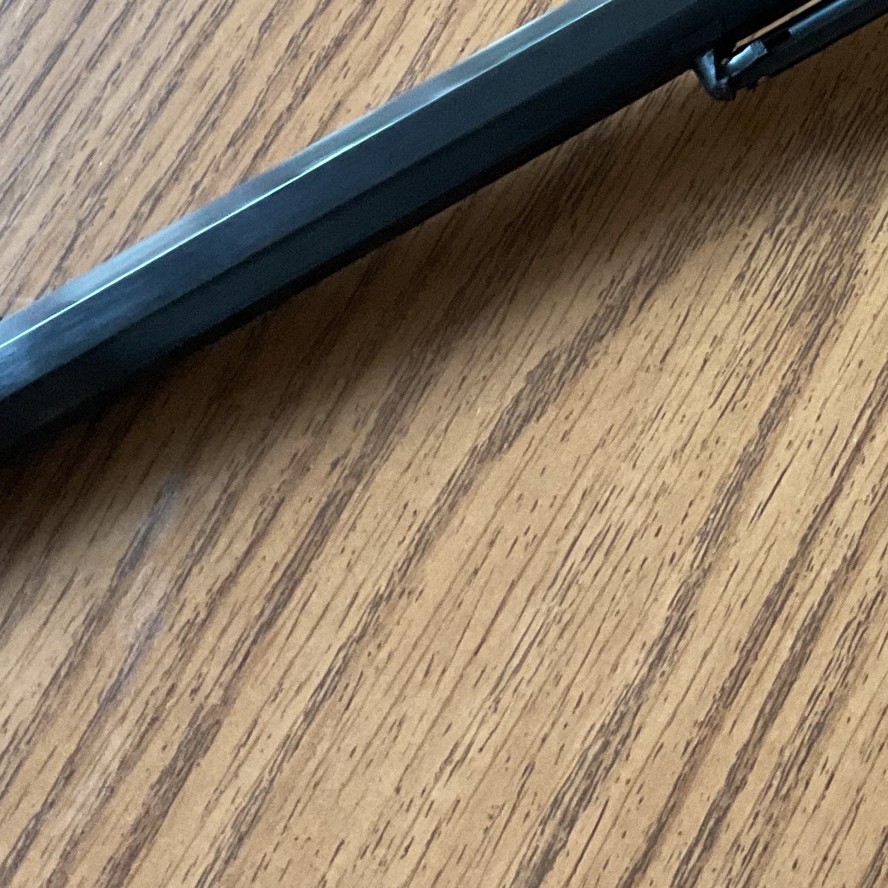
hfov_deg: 18.0
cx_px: 1303
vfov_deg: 19.2
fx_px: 2525
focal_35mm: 87
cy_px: -57
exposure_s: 1/60
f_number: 1.8
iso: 125
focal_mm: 3
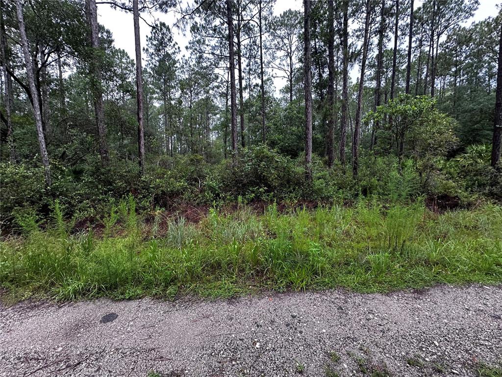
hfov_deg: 102.1
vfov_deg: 85.7
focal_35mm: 14
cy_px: 188
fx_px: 203
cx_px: 251
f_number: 2.2
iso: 160
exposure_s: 1/99
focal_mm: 2.22
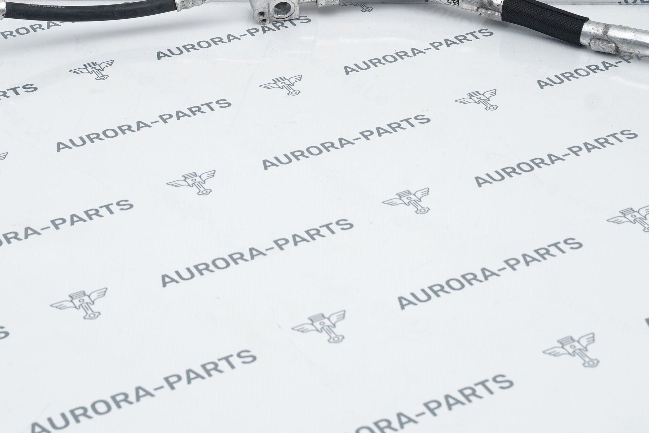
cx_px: 331
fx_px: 1604
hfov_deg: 22.9
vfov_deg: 15.1
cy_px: 5
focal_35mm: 89
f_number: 6.3
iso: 500
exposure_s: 1/160
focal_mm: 43
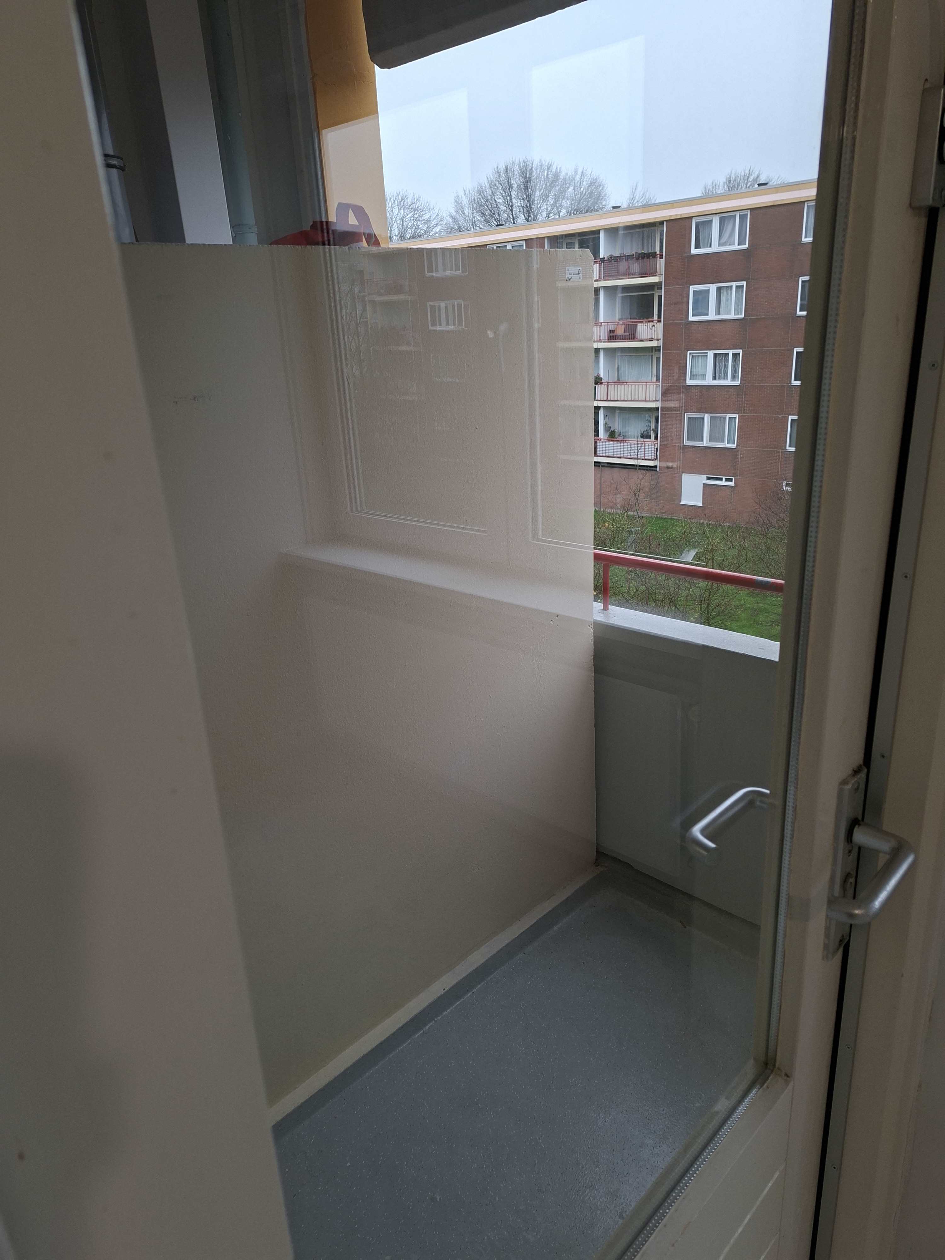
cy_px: 630
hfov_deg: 58.9
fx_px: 837
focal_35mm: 23
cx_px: 472
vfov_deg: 73.9
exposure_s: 1/100
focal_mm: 5.54
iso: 50
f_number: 1.8
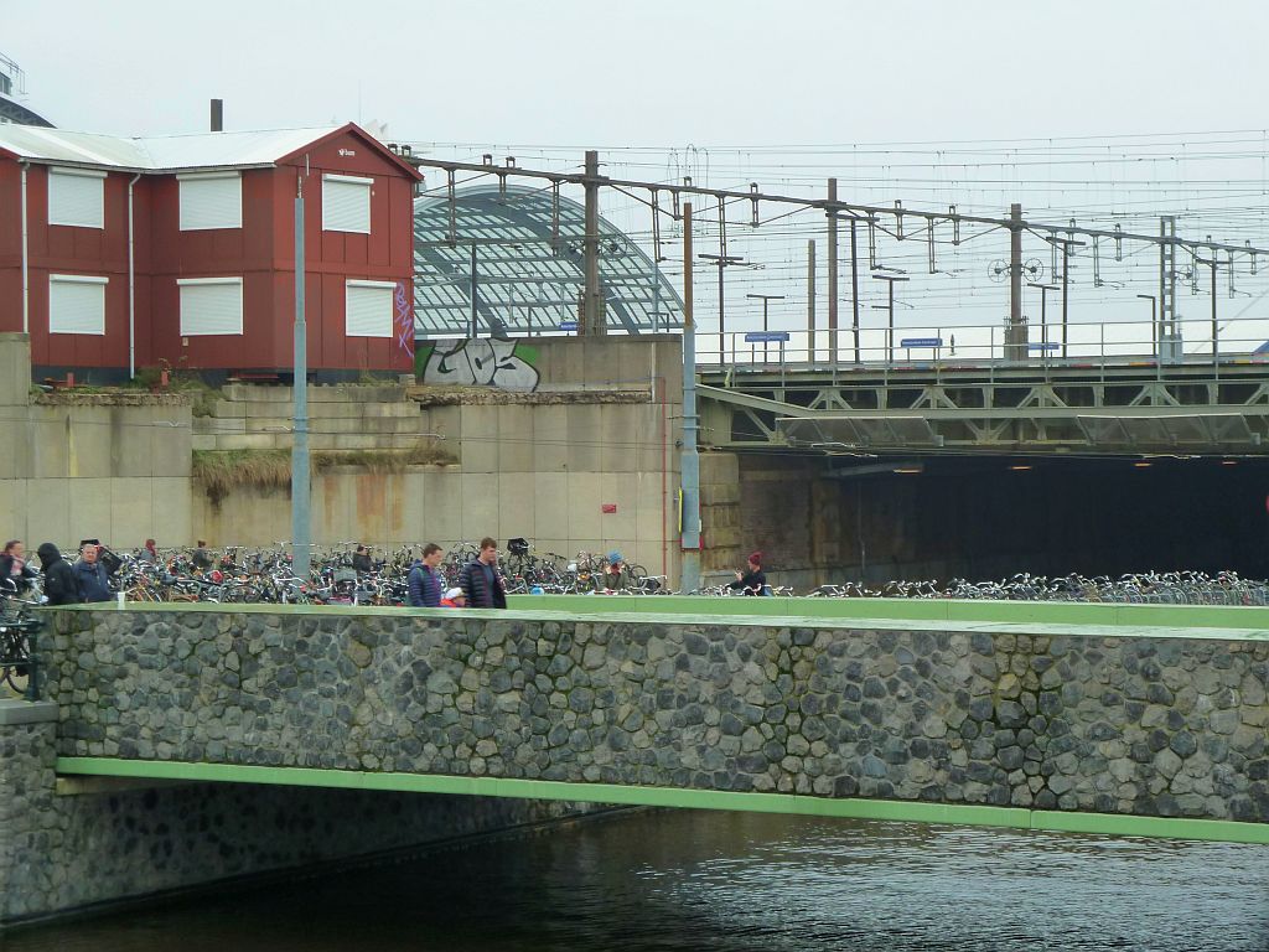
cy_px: 476
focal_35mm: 90
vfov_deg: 16.4
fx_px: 3299
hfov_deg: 21.8
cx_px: 634
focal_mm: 14.7
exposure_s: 1/80
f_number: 4.3
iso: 125
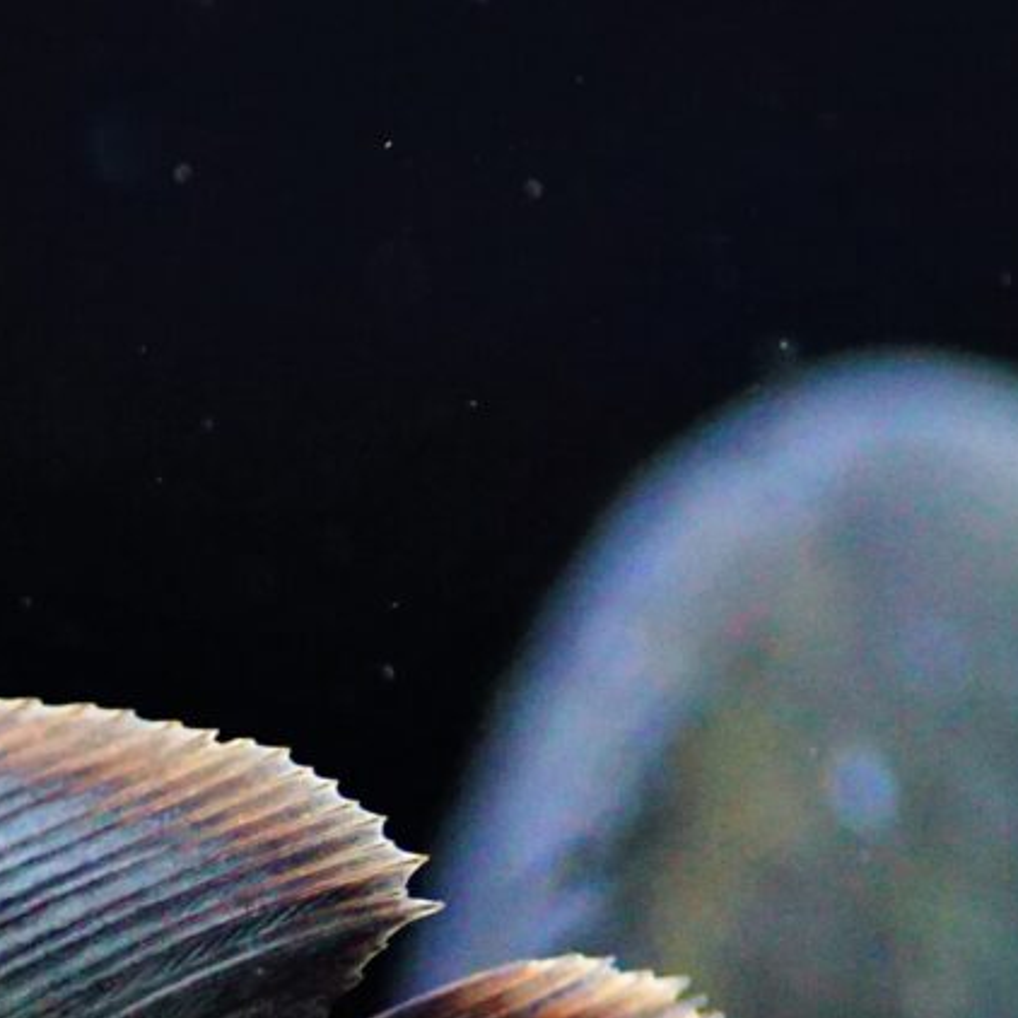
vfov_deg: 2.5
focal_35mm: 696
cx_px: -1730
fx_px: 23157
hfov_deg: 2.5
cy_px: 2015
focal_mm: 90
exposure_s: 1/320
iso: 2500
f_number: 3.2
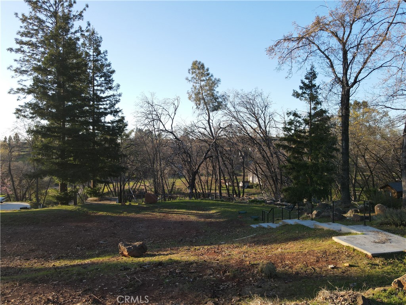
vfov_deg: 56.8
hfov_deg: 71.6
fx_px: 281
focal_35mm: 24
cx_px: 203
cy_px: 152
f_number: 2.8
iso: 100
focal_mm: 4.5
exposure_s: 1/180
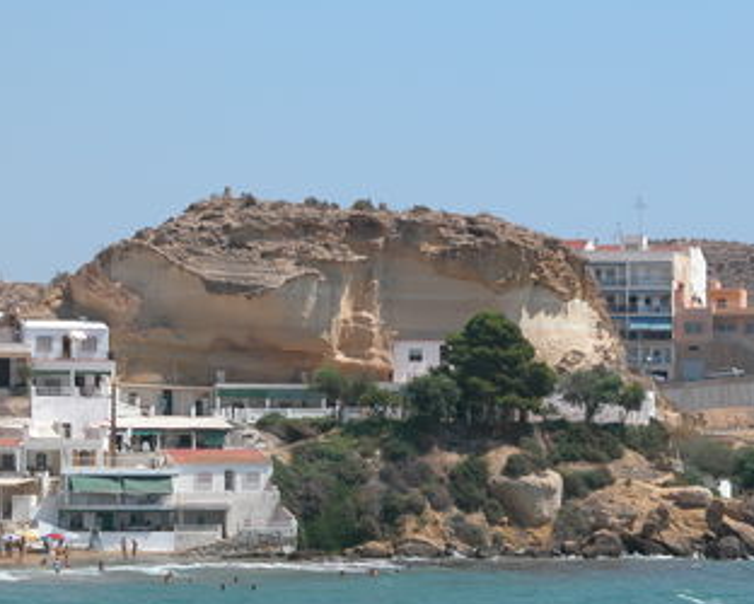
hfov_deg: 11.3
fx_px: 3796
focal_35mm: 170
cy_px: 314
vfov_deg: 9.1
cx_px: 360
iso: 100
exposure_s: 1/481
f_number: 6.1
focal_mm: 34.7
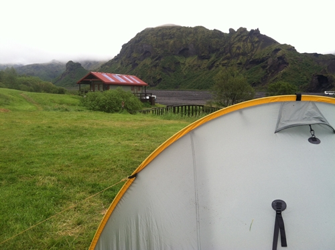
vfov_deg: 40.6
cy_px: 125
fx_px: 338
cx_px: 168
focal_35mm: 35
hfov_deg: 52.7
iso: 80
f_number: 2.8
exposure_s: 1/361
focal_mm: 3.85
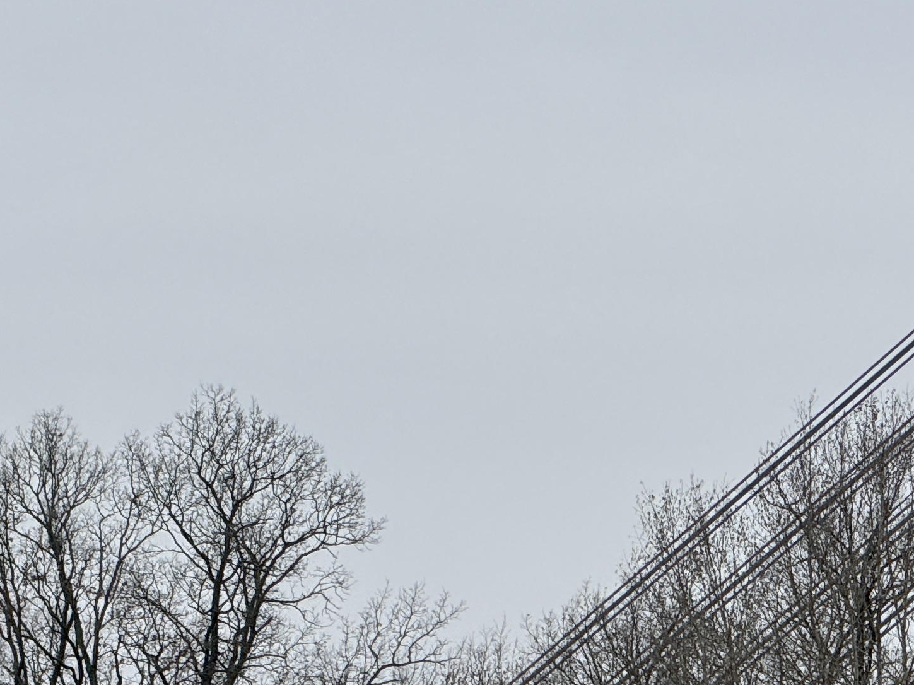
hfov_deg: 5.9
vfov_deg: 4.4
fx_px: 8817
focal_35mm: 334
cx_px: 1122
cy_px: 546
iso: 50
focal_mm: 15.66
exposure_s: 1/433
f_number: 2.8
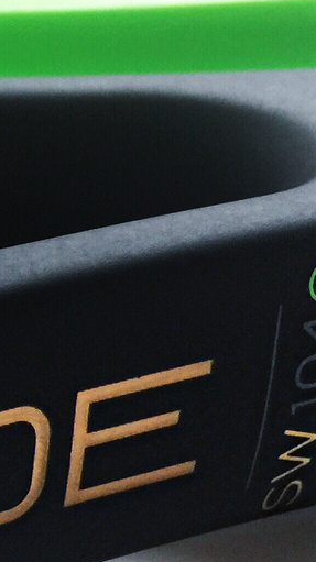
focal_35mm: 101
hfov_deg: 10.6
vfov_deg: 20.9
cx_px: -380
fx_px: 1506
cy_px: 464
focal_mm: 4.15
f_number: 2.2
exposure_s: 1/17
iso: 64
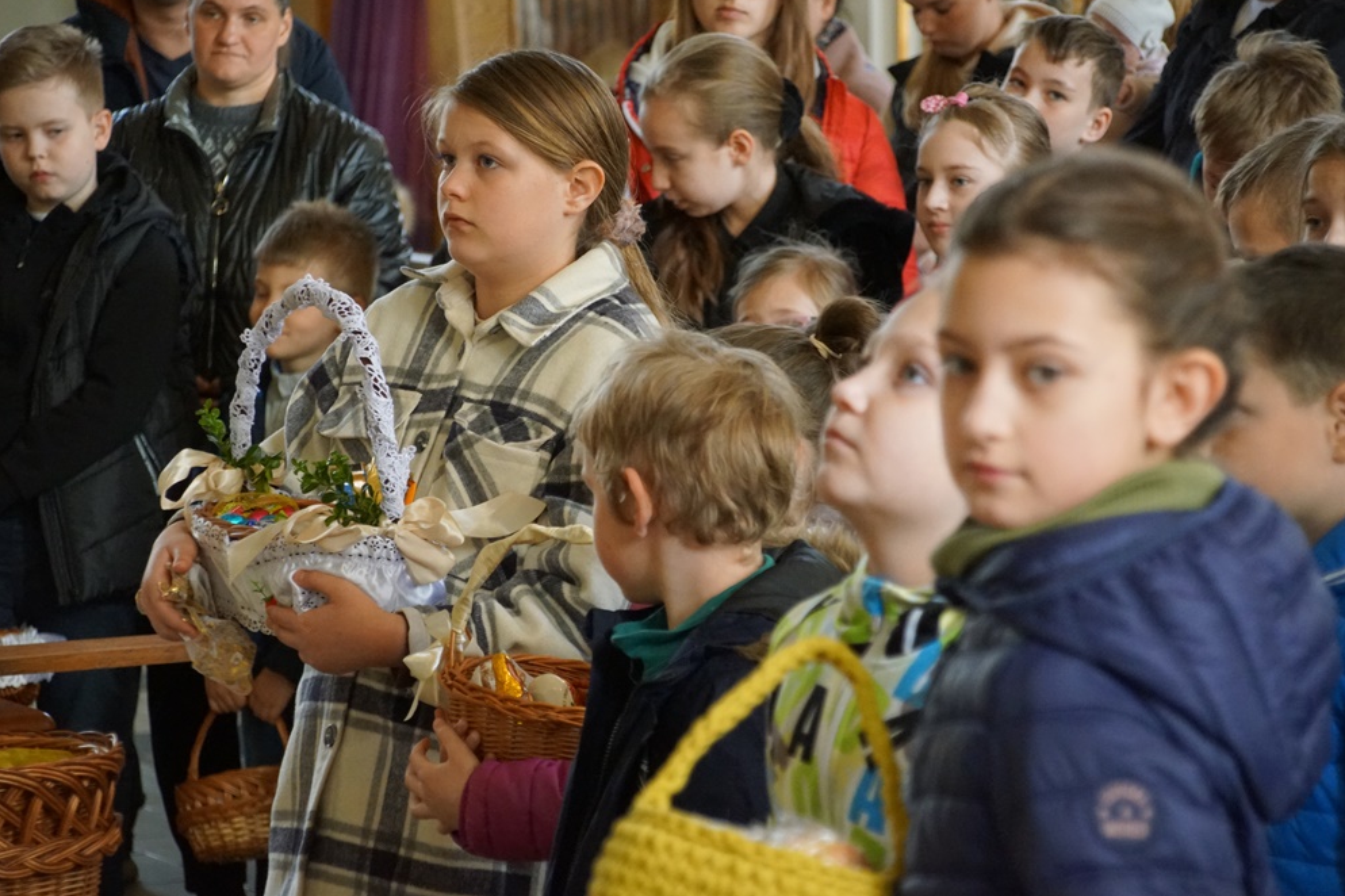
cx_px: 674
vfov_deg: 9.1
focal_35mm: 151
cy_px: 447
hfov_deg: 13.6
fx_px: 5639
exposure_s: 1/60
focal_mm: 100
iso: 3200
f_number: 5.6
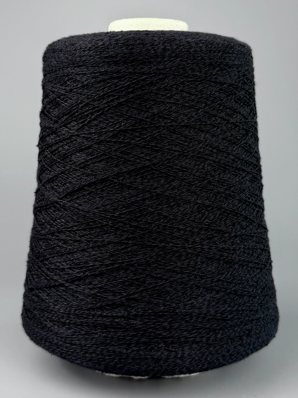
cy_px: 199
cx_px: 149
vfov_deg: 71.6
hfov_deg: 56.8
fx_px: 275
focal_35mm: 24
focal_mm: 6.76
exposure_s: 1/501
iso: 80
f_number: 1.78
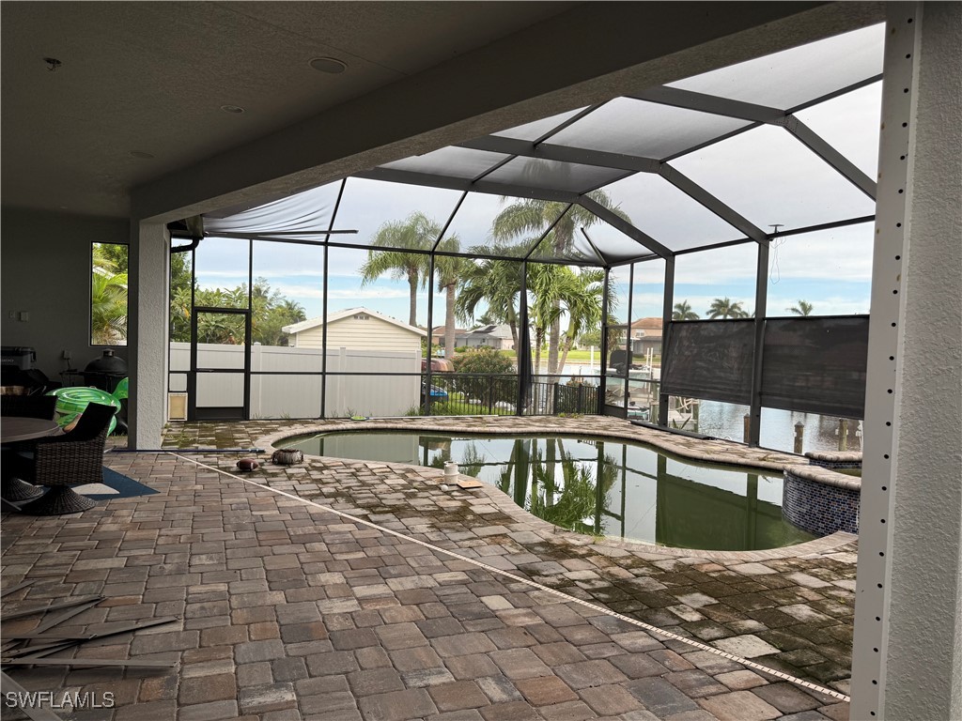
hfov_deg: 71.6
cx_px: 481
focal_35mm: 24
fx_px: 667
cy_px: 360
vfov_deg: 56.8
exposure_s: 1/708
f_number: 1.78
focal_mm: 6.76
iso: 80
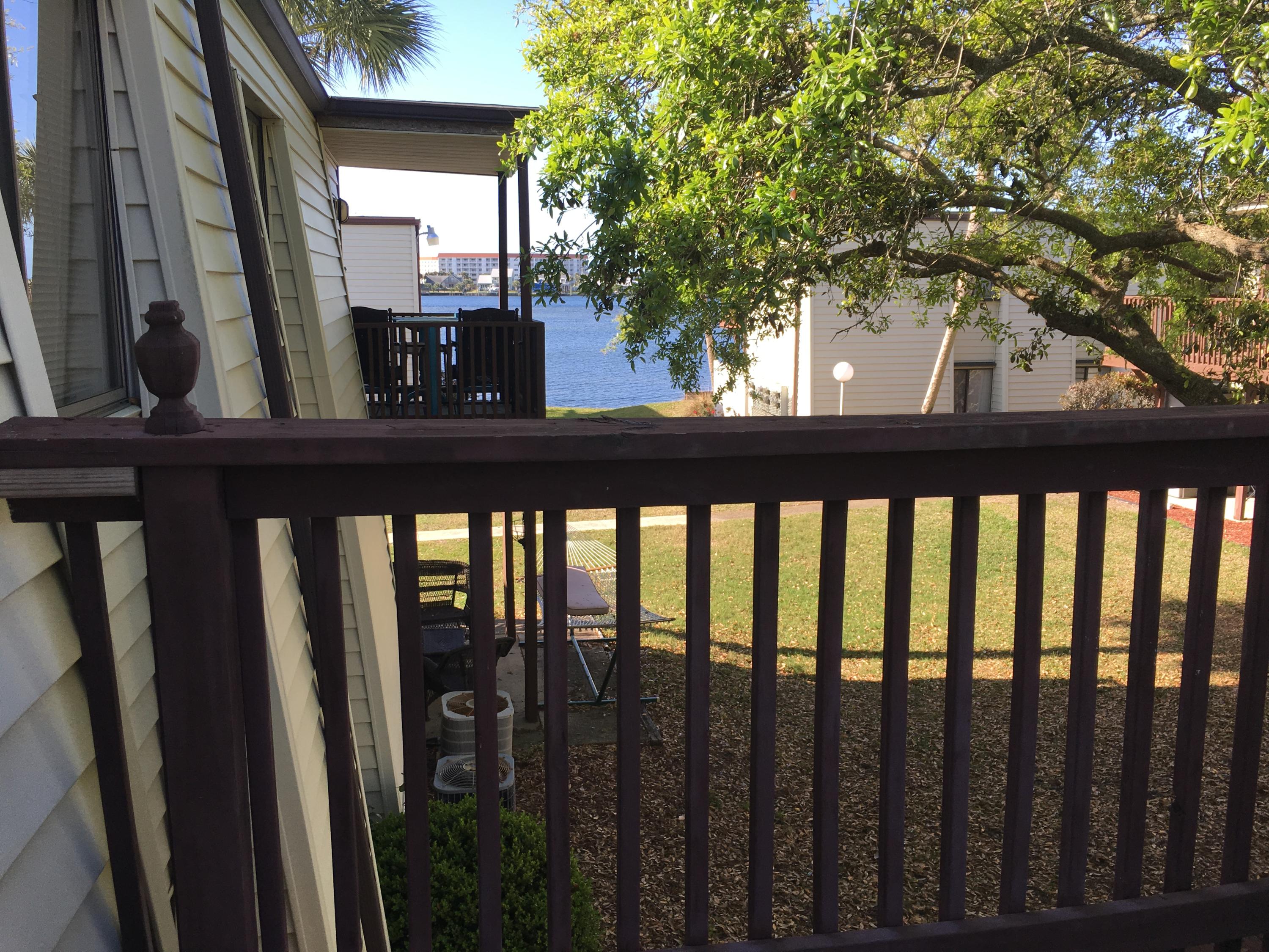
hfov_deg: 61.7
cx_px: 634
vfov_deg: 48.2
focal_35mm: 29
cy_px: 476
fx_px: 1063
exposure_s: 1/427
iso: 25
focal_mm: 4.15
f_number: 2.2
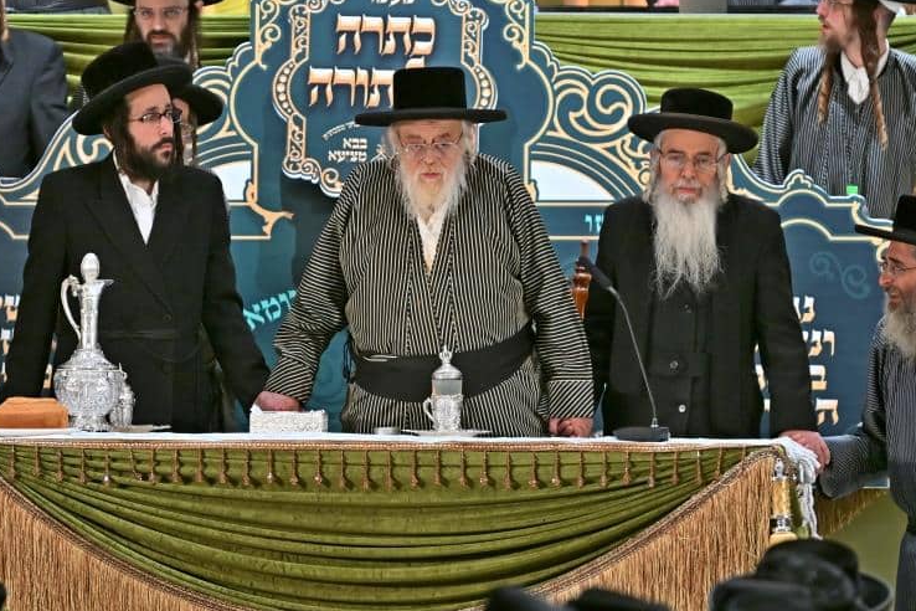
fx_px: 10584
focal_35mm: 416
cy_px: 220
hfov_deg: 5.0
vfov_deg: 3.3
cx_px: 381
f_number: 2.8
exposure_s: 1/160
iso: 400
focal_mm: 200
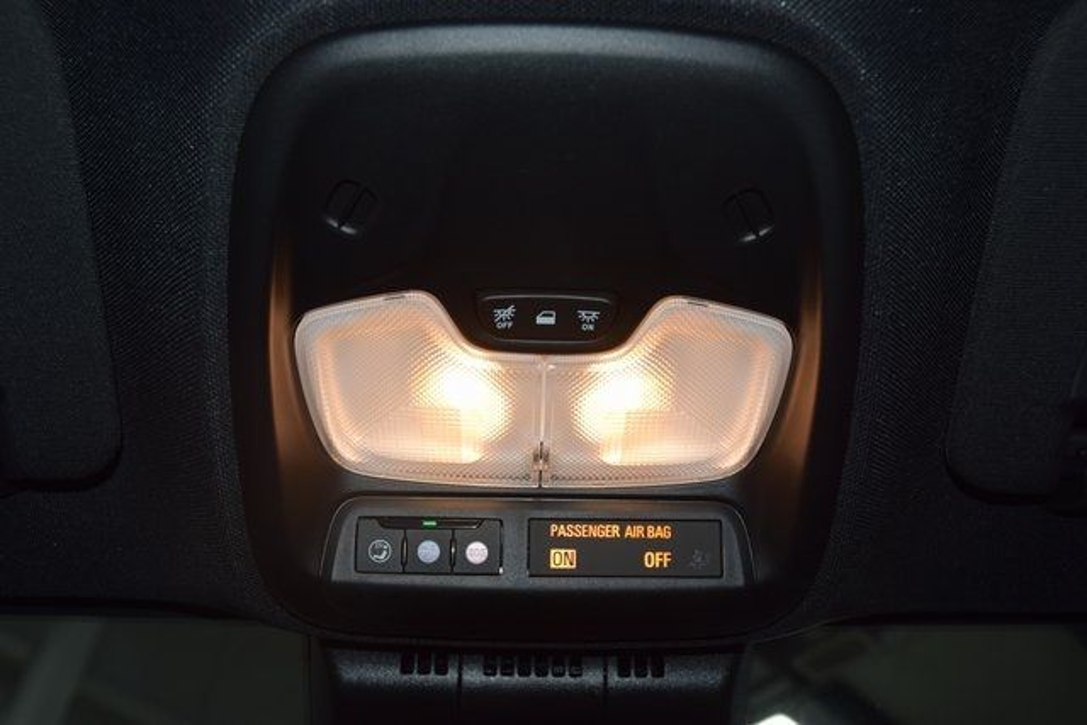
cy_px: 362
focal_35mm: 38
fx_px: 1132
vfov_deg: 35.5
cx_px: 544
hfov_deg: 51.3
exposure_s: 1/125
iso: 320
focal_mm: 25
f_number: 5.6
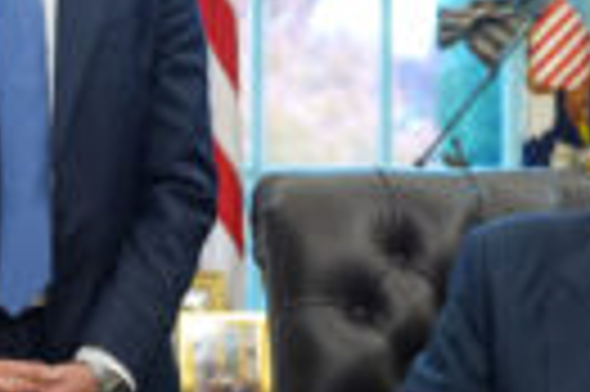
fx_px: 1948
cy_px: 135
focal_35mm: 119
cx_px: 383
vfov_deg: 11.5
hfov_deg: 17.2
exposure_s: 1/250
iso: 2000
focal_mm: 40
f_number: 2.8
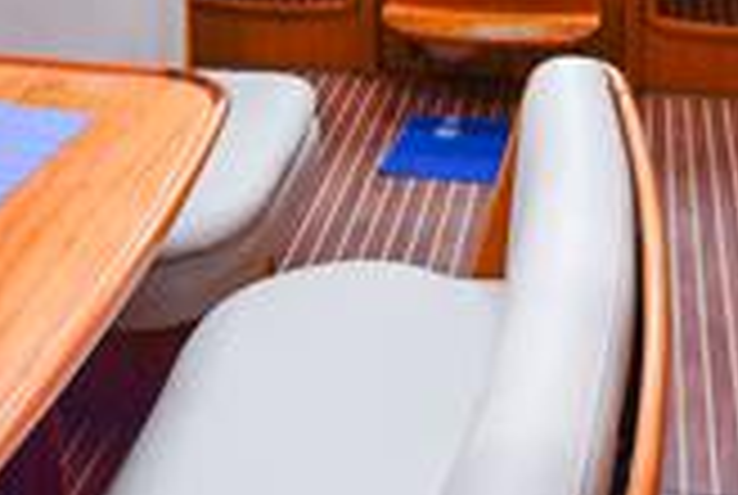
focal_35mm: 62
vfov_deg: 18.8
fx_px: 1273
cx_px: 326
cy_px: -297
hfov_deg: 32.3
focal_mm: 17
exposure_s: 1/125
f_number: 5.6
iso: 800
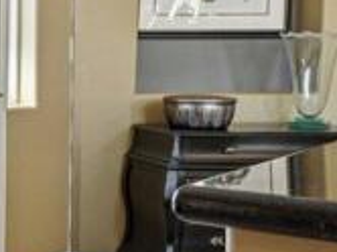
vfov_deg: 15.3
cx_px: -357
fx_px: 924
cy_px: 20
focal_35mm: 95
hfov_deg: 15.8
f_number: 8
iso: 400
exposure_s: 1/25
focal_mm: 16
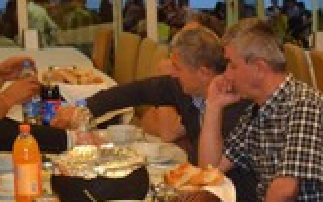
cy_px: 340
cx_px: 440
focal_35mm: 141
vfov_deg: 9.0
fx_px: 1241
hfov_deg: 14.1
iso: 900
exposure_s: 1/60
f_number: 3.8
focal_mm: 22
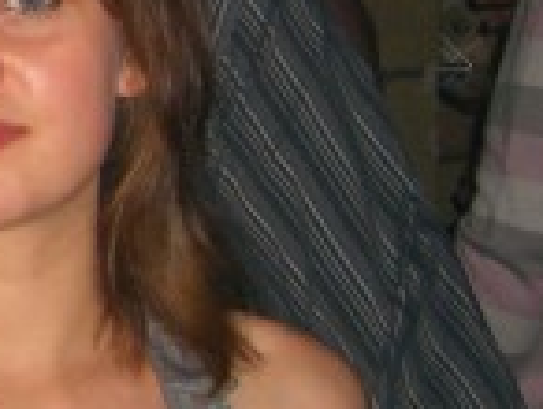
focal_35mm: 156
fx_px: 2451
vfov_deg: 9.5
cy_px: -33
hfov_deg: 11.6
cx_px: -487
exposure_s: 1/60
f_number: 2.8
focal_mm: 7.9
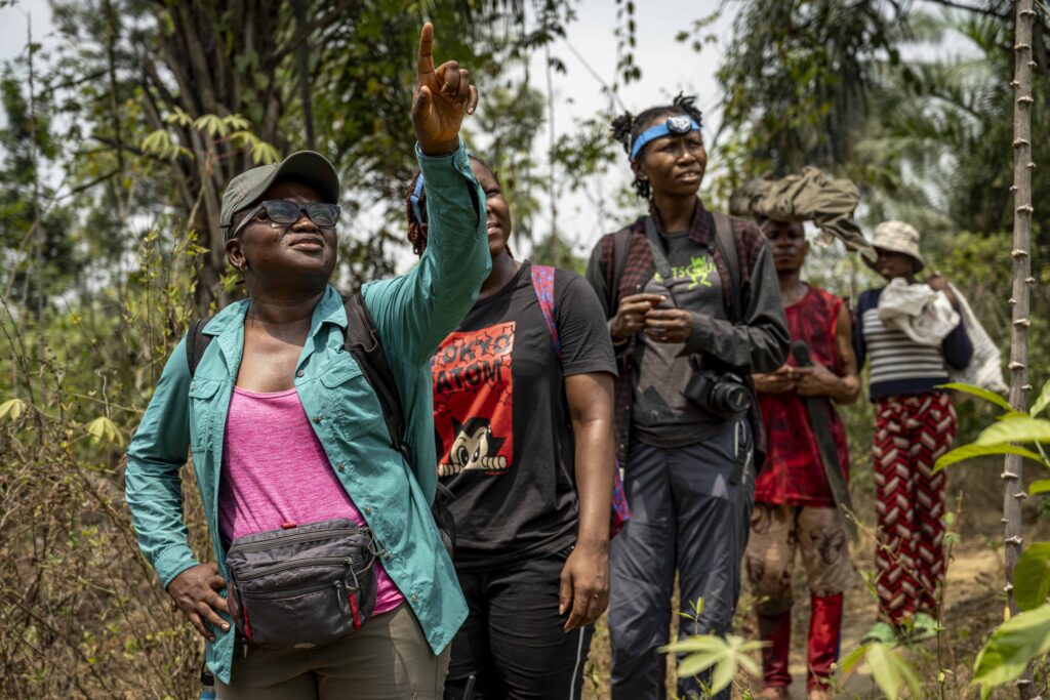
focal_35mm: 50
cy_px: 350
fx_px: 1458
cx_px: 525
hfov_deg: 39.6
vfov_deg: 27.0
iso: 250
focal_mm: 50
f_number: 4
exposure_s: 1/1250
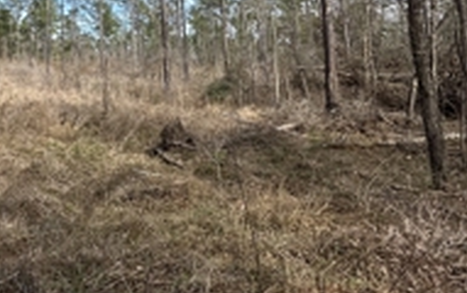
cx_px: 32
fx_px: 395
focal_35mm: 31
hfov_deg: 52.4
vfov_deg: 38.2
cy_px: 34
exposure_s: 1/662
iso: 40
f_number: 2.2
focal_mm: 2.22
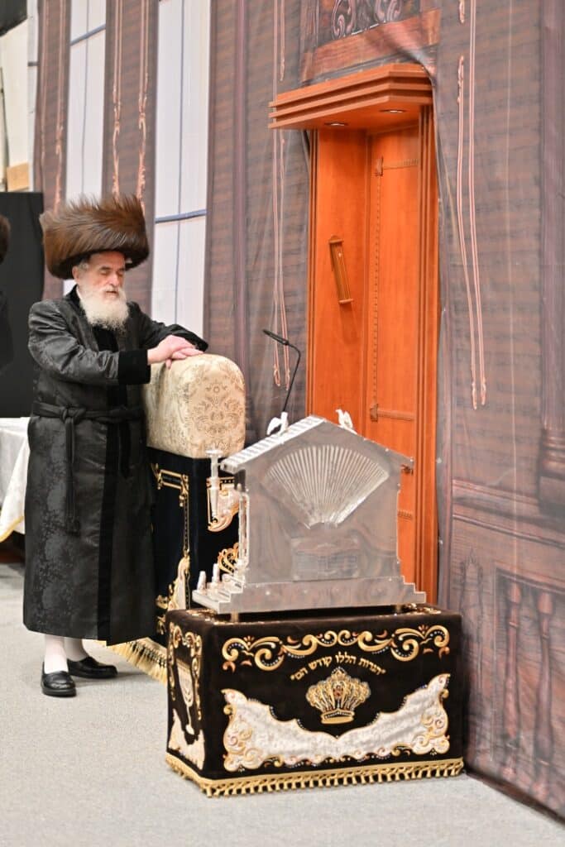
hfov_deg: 15.2
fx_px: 2118
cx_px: 282
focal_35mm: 90
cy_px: 424
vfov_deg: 22.6
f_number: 2.8
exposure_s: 1/250
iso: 500
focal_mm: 90
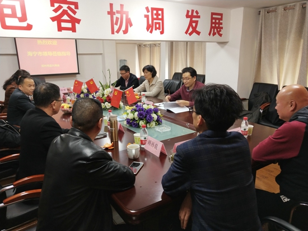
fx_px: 267
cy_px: 116
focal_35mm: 30
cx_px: 154
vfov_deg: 46.8
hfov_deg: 60.0
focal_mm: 3.95
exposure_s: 1/50
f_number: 1.8
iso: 329
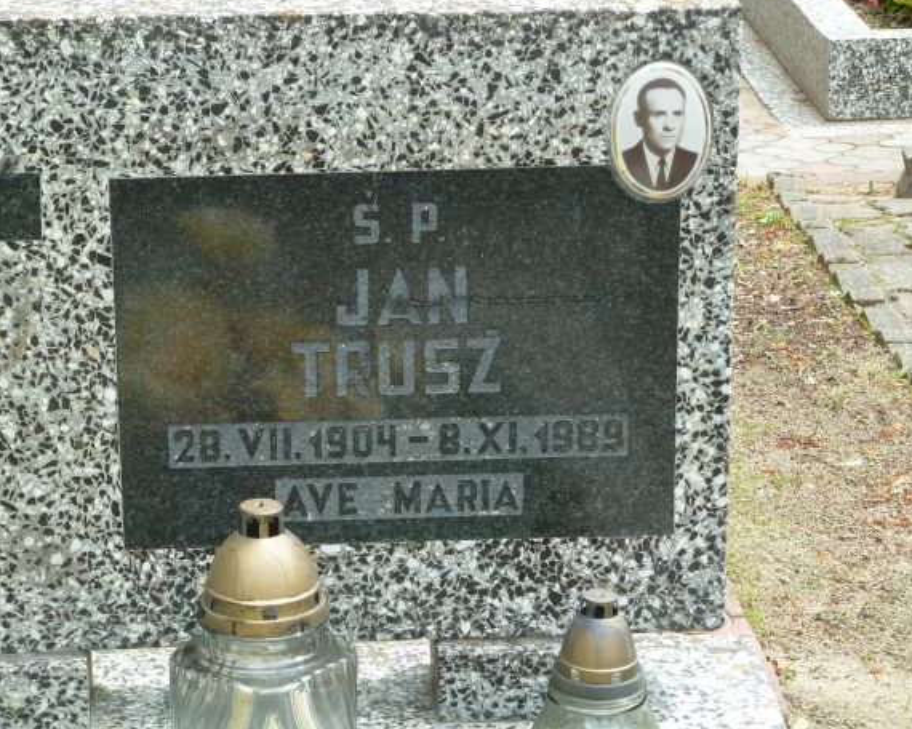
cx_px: 432
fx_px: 3077
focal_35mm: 114
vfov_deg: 13.5
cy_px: 347
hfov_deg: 16.9
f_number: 4.3
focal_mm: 17
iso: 80
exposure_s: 1/125
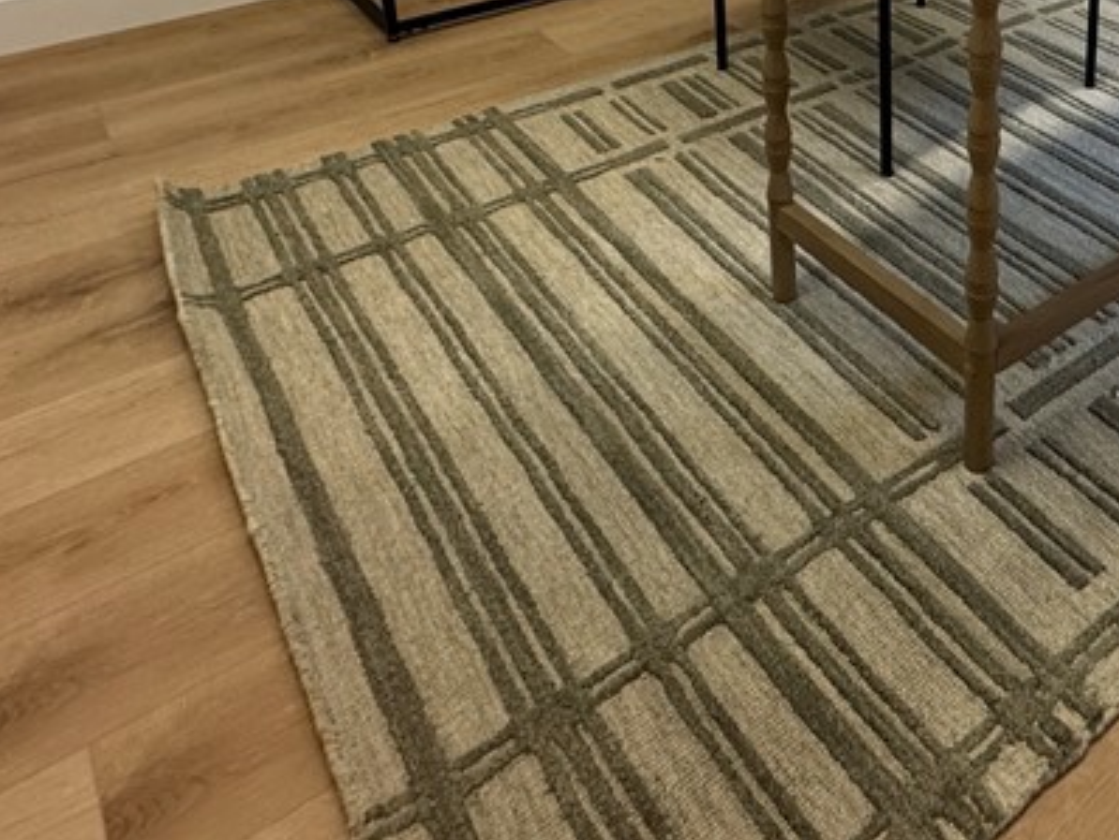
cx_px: 1026
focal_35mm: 36
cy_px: -146
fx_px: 1164
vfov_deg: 33.1
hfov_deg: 45.9
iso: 250
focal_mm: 2.22
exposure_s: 1/60
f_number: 2.2
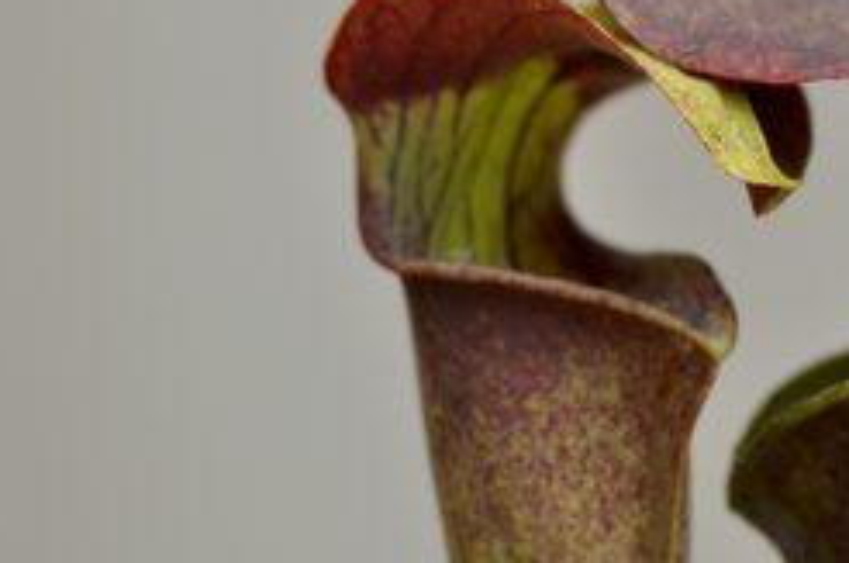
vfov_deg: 3.6
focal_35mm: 384
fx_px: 9044
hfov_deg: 5.4
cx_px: 821
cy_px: 207
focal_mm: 105
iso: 200
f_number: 5
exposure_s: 1/400
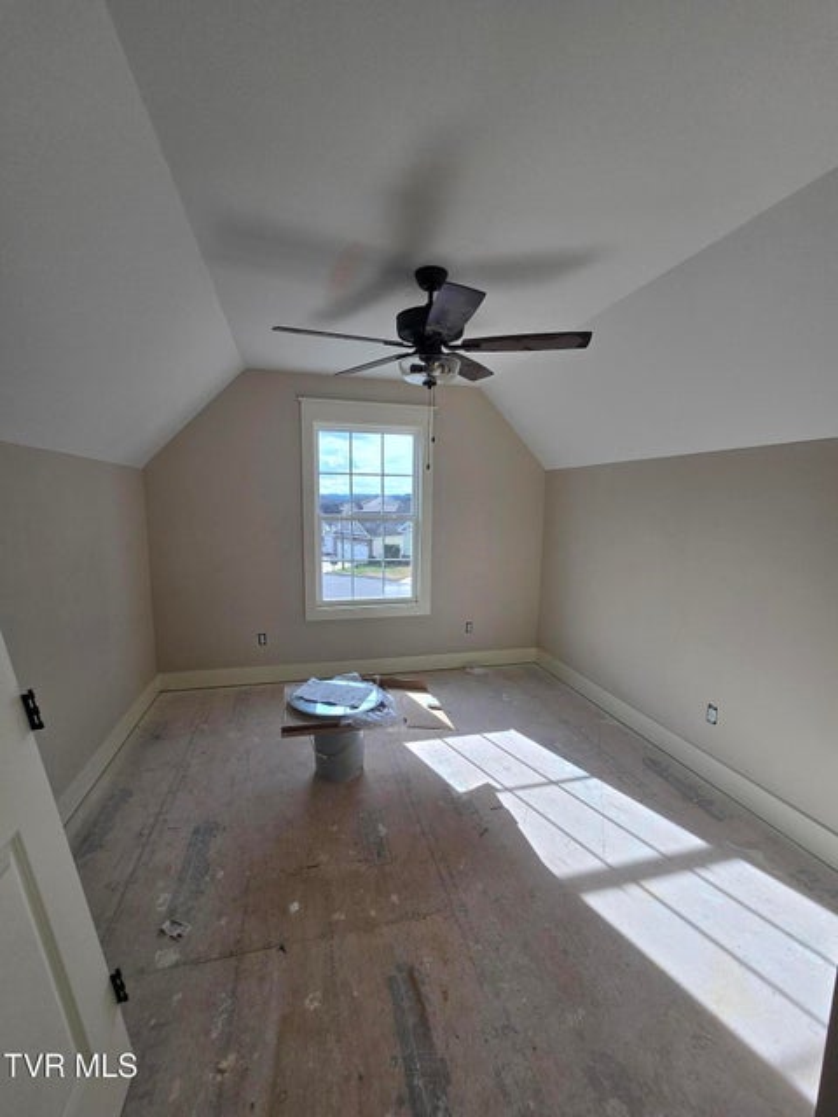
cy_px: 558
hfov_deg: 89.9
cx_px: 419
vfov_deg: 106.2
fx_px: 420
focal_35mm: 13
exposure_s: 1/643
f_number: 2.2
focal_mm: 2.2
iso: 50
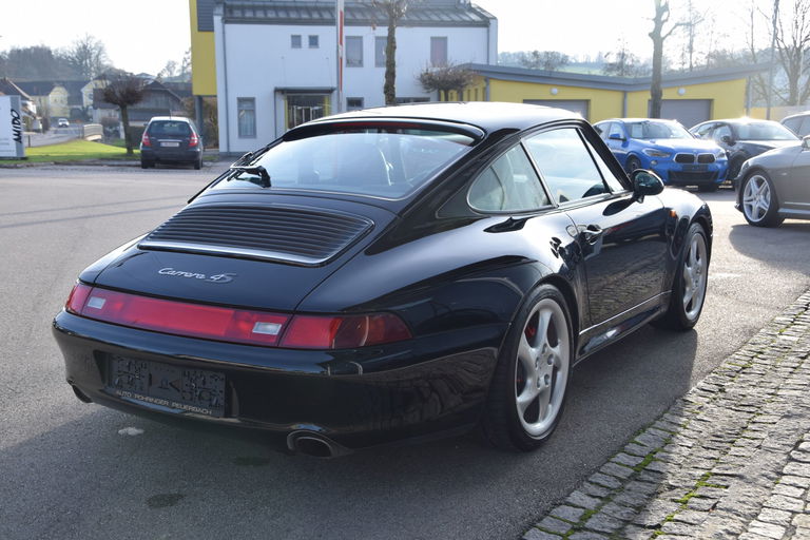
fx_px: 945
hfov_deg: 46.4
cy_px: 270
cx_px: 405
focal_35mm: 42
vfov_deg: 31.9
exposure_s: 1/250
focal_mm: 28
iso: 250
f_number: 8
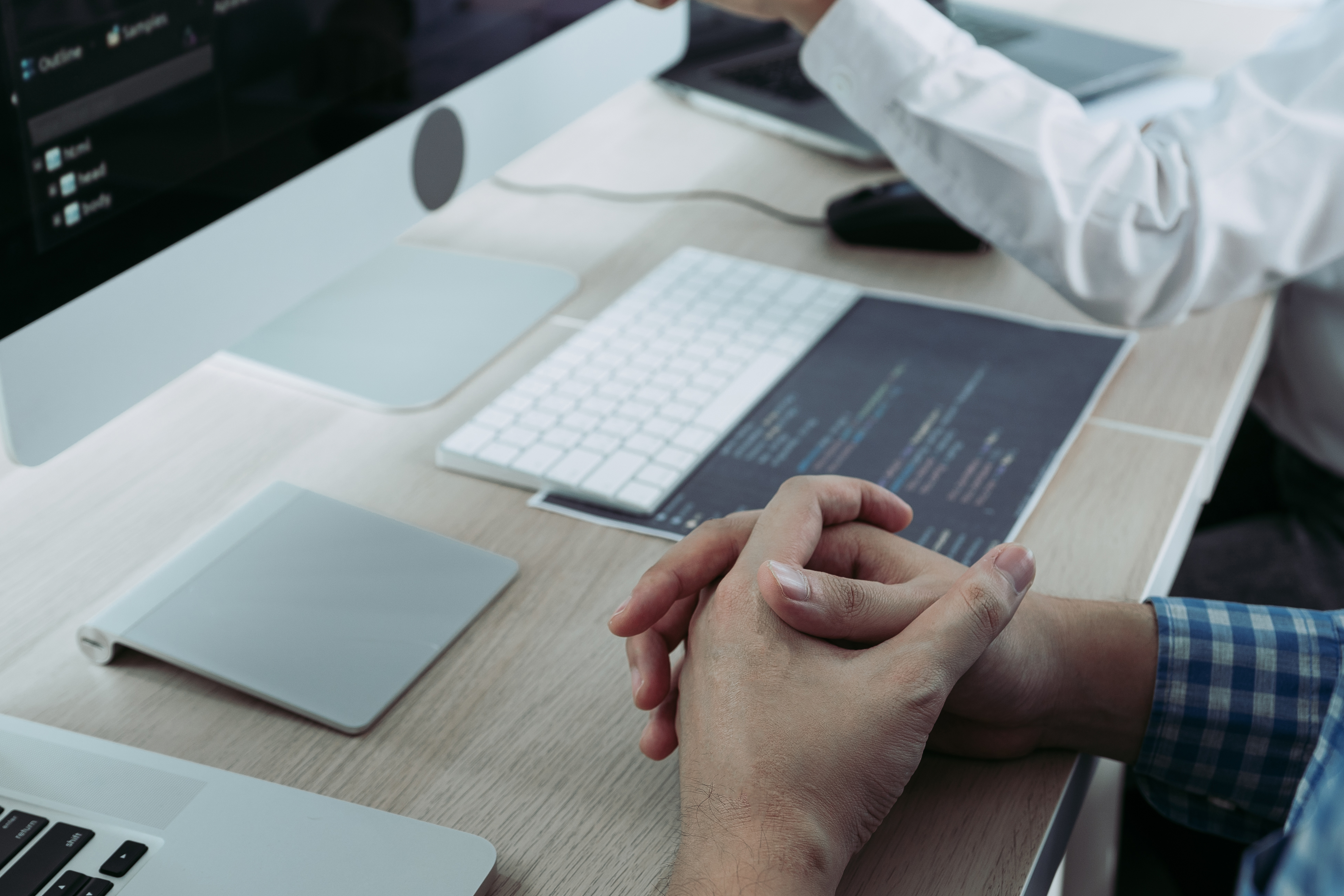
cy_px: 240
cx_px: 643
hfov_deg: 36.9
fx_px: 2016
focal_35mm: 54
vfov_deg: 24.8
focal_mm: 35
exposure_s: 1/60
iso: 200
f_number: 4
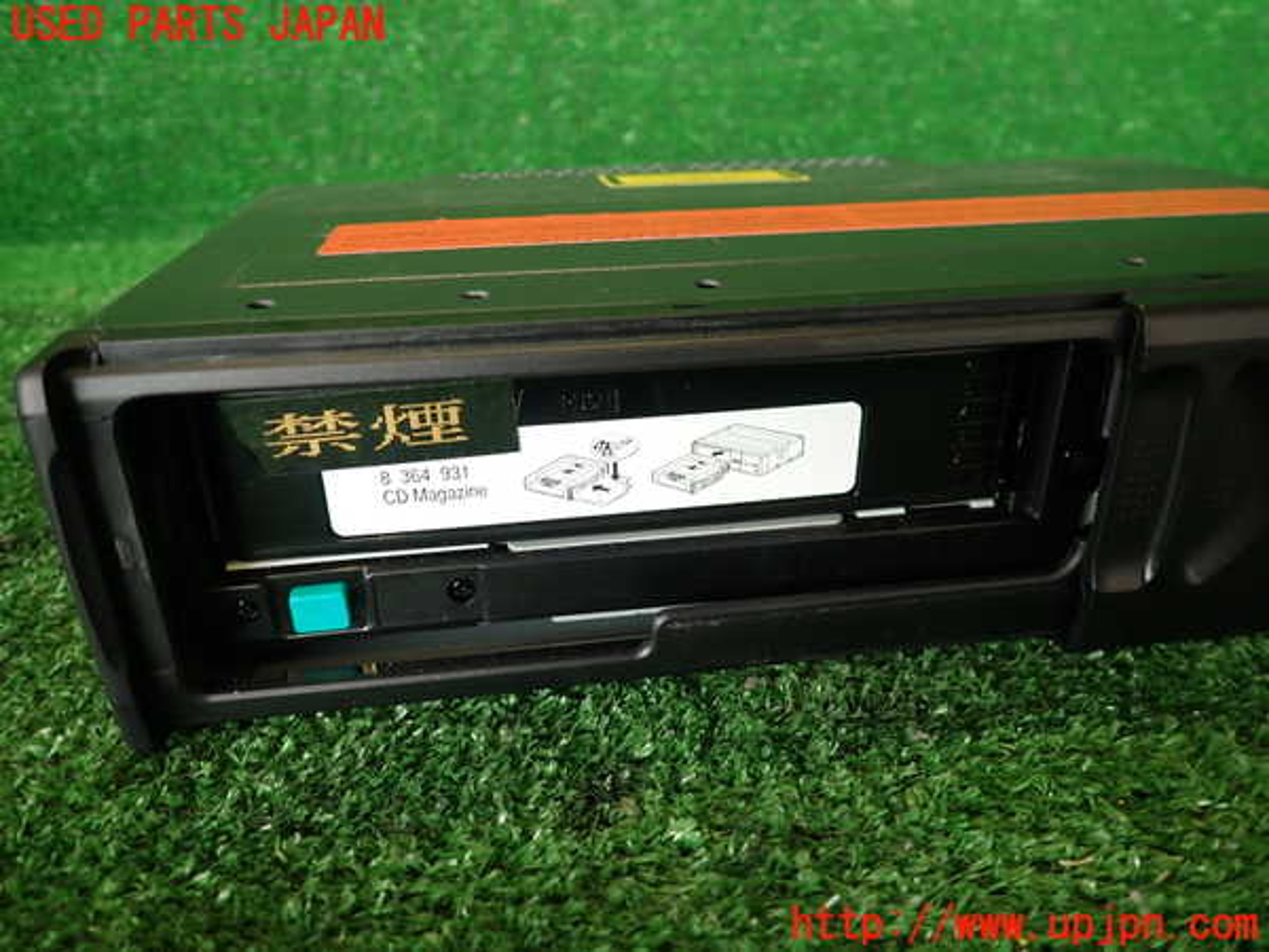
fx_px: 916
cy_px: 476
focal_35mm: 25
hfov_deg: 69.4
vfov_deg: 54.9
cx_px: 634
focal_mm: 4.5
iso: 160
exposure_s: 1/60
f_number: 2
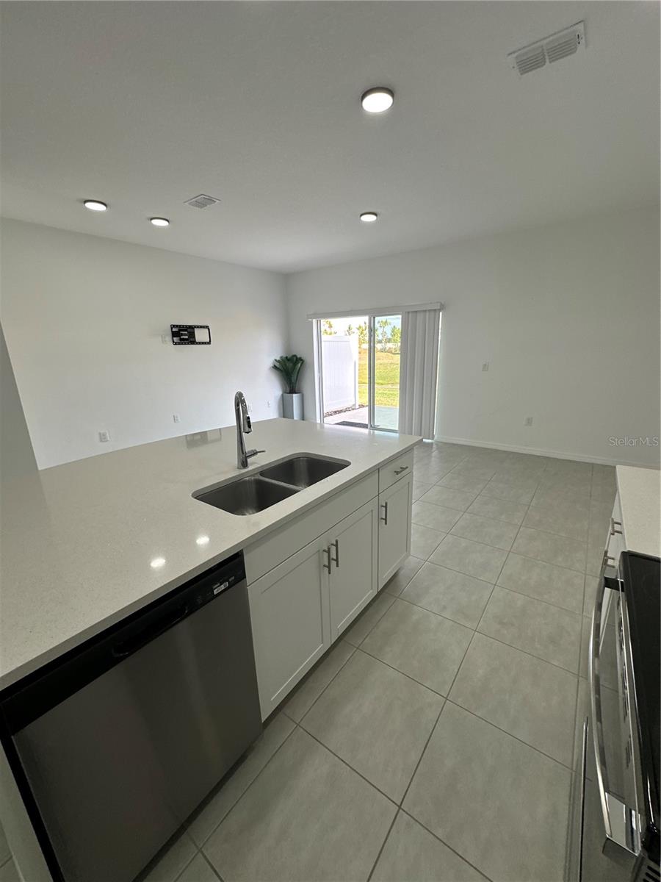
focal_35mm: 14
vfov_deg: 102.1
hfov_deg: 85.7
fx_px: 356
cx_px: 330
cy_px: 441
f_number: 2.2
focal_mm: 2.22
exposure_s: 1/168
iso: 40
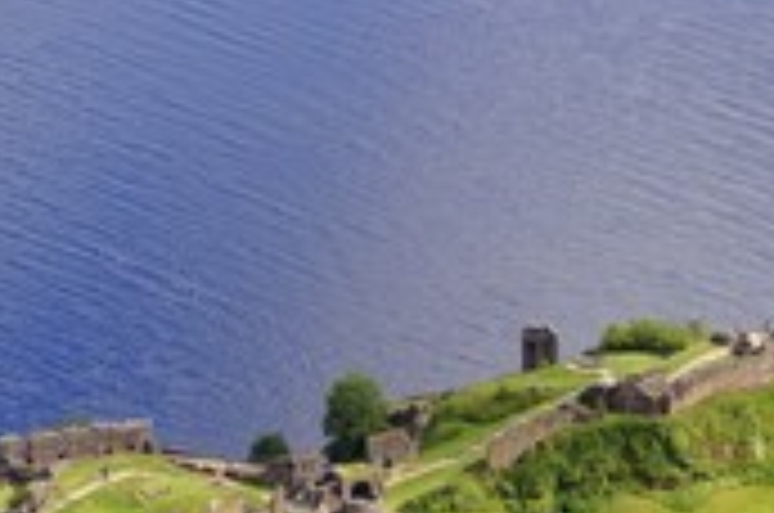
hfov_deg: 5.6
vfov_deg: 3.7
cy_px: 544
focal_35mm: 367
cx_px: 288
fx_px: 7876
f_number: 6.3
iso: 400
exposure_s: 1/800
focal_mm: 150
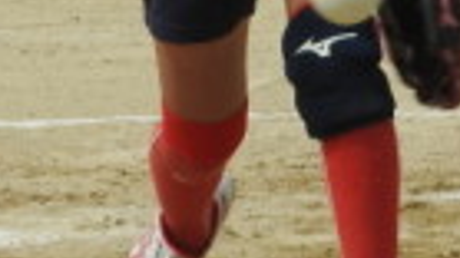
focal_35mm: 1038
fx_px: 12654
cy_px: -159
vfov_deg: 1.2
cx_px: 235
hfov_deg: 2.1
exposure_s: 1/1000
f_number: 5.3
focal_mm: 39.4
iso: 100
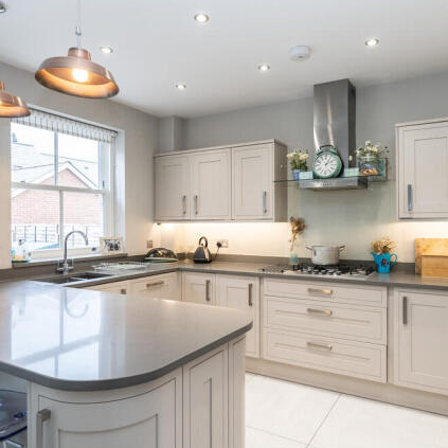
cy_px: 226
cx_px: 245
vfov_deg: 62.9
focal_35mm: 25
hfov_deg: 62.8
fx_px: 366
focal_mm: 19
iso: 1250
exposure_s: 1/50
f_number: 7.1
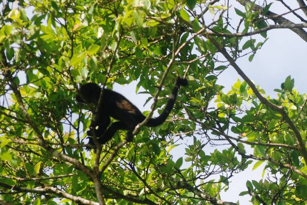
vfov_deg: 2.5
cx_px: 275
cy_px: 105
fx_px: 4652
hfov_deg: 3.8
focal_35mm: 545
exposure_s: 1/1250
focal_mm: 170
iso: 400
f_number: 4.8
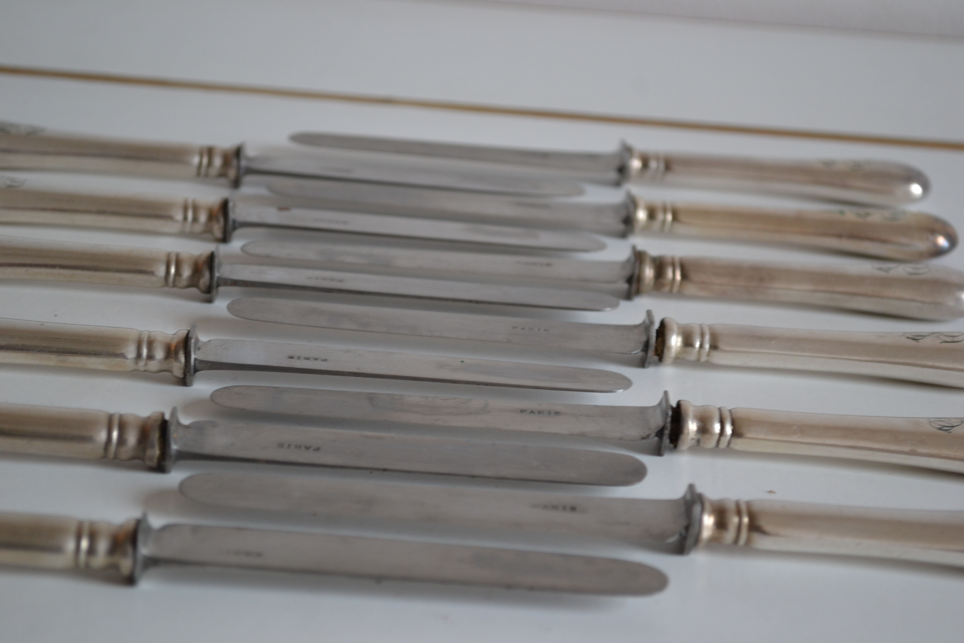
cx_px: 482
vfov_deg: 16.6
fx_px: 2209
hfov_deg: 24.6
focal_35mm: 82
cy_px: 322
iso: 400
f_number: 5.6
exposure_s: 1/25
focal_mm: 55
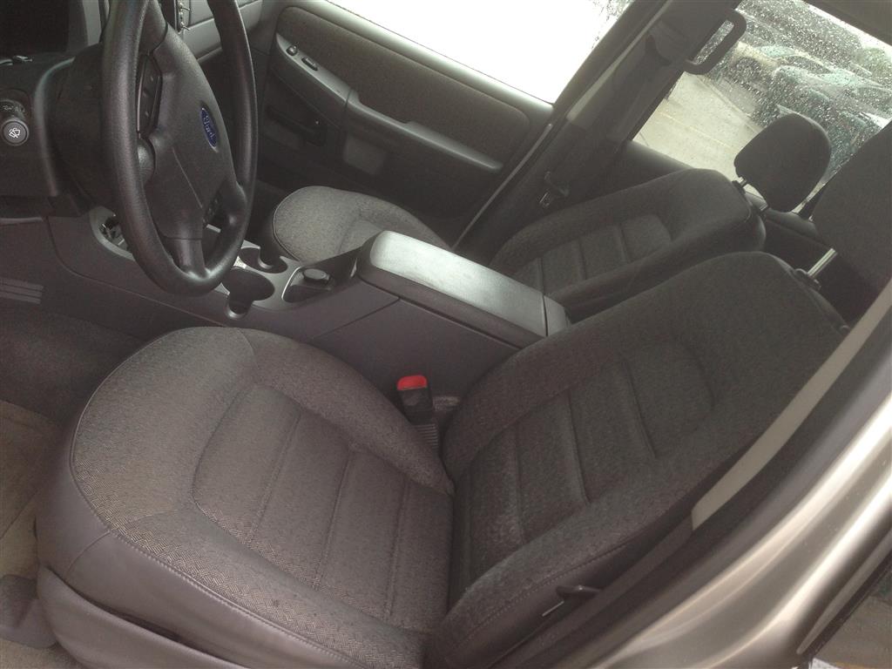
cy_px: 334
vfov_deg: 42.9
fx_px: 850
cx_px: 446
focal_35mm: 33
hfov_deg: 55.4
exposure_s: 1/120
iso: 64
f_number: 2.4
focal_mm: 4.13
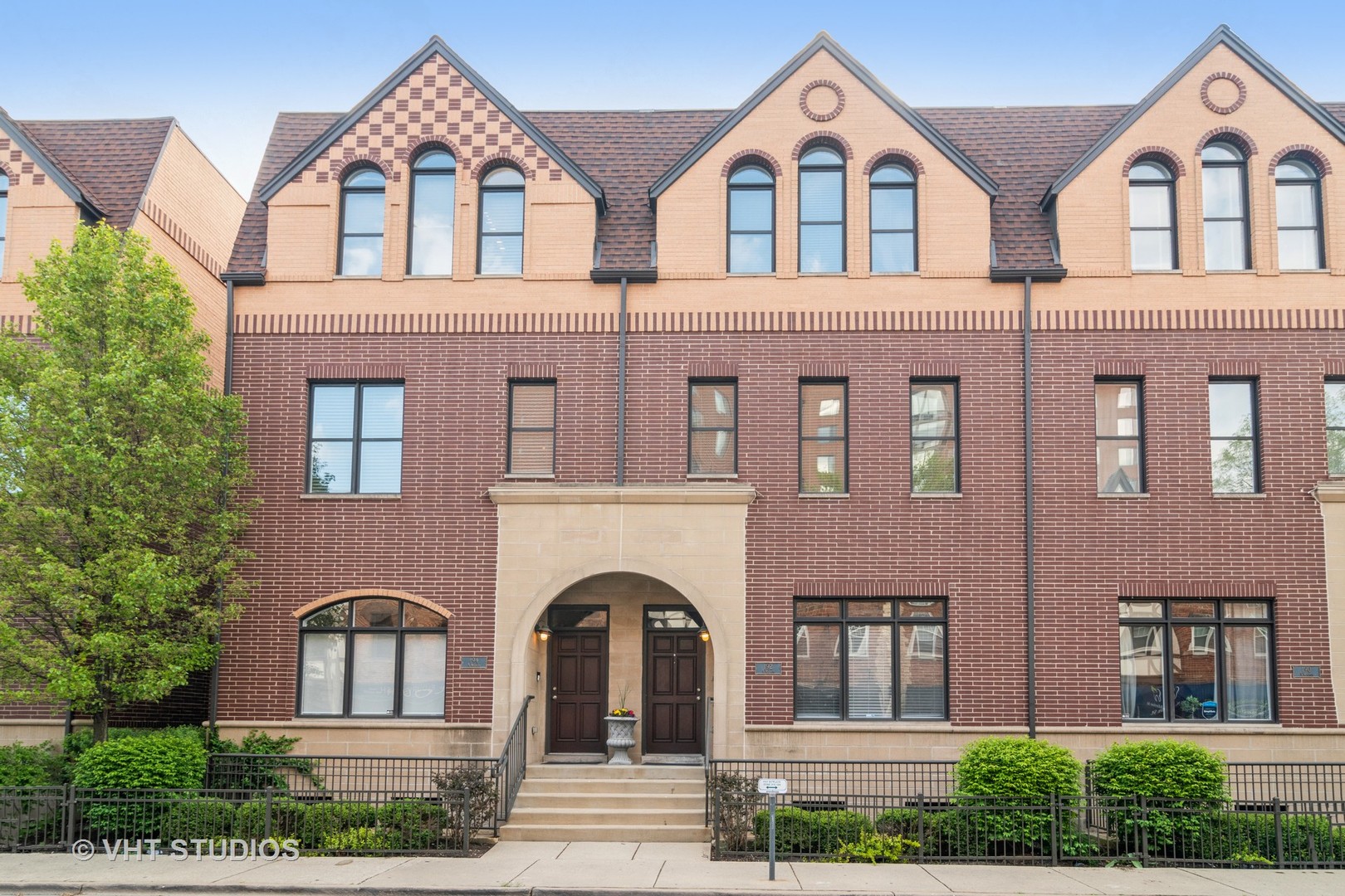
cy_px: 448
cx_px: 672
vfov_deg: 59.5
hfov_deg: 81.2
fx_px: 785
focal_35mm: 21
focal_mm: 14
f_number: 8
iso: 200
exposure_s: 1/50
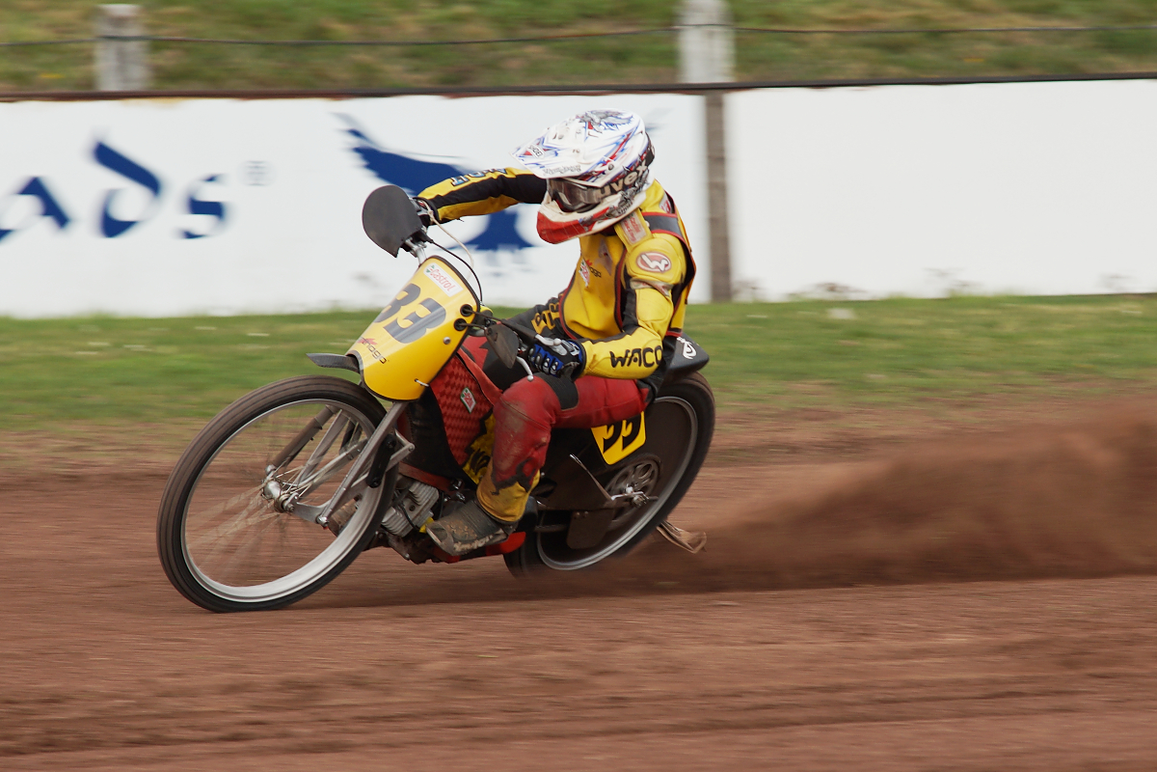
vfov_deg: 4.6
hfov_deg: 6.9
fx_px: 9641
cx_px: 578
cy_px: 386
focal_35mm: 300
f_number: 7.1
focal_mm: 200
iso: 100
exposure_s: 1/500
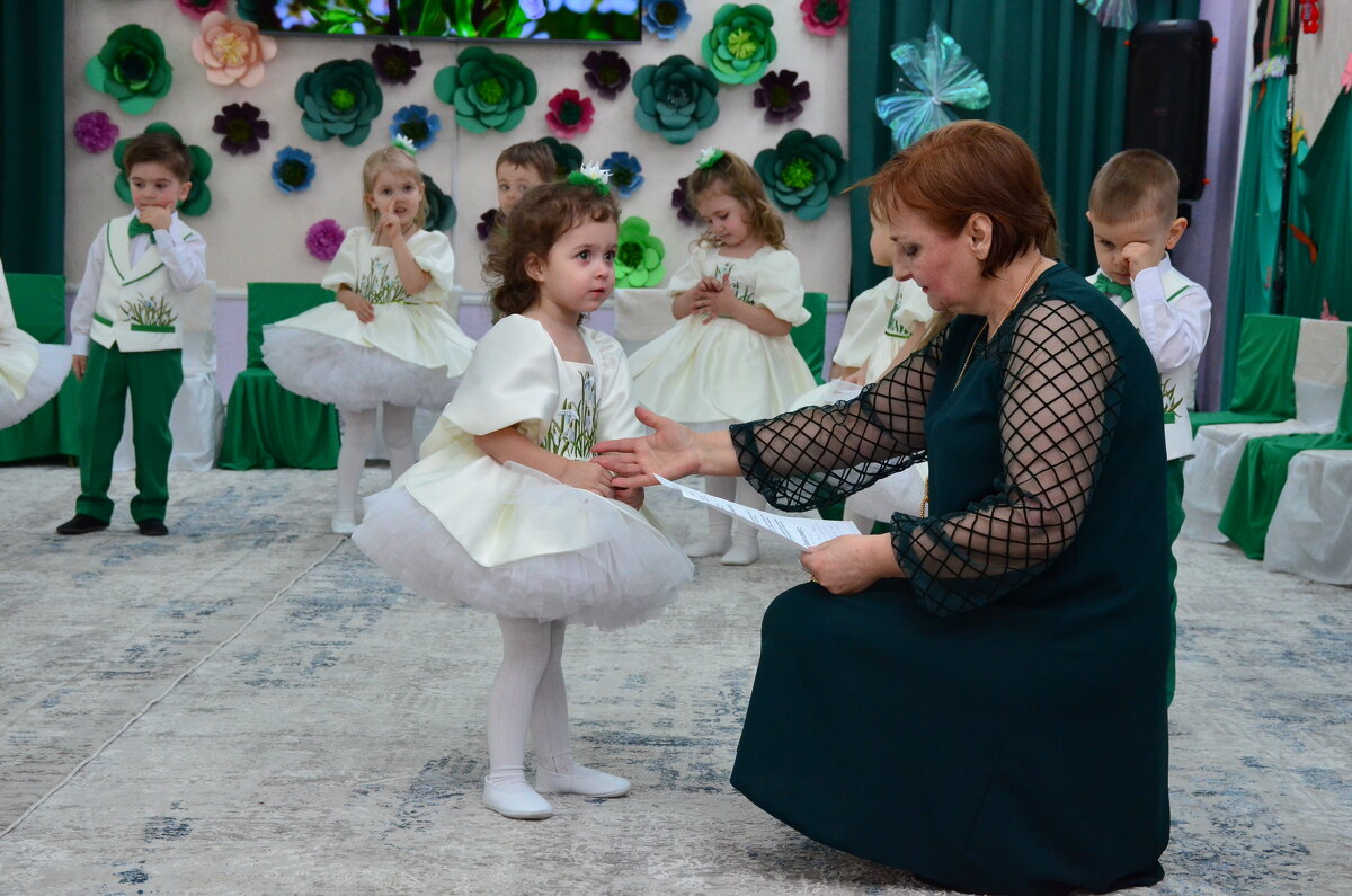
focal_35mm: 72
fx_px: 2699
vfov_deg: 18.8
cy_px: 448
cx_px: 676
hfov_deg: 28.1
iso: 2000
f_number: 7.1
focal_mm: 48
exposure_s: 1/200
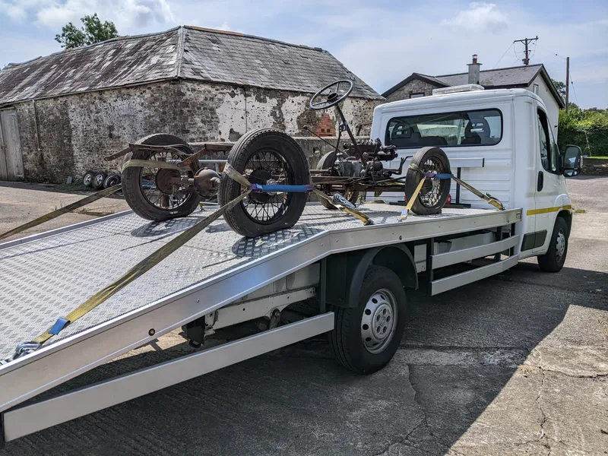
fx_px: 474
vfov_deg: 51.4
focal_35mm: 27
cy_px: 228
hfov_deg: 65.3
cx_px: 304
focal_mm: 4.44
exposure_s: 1/7812
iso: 69
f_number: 1.8
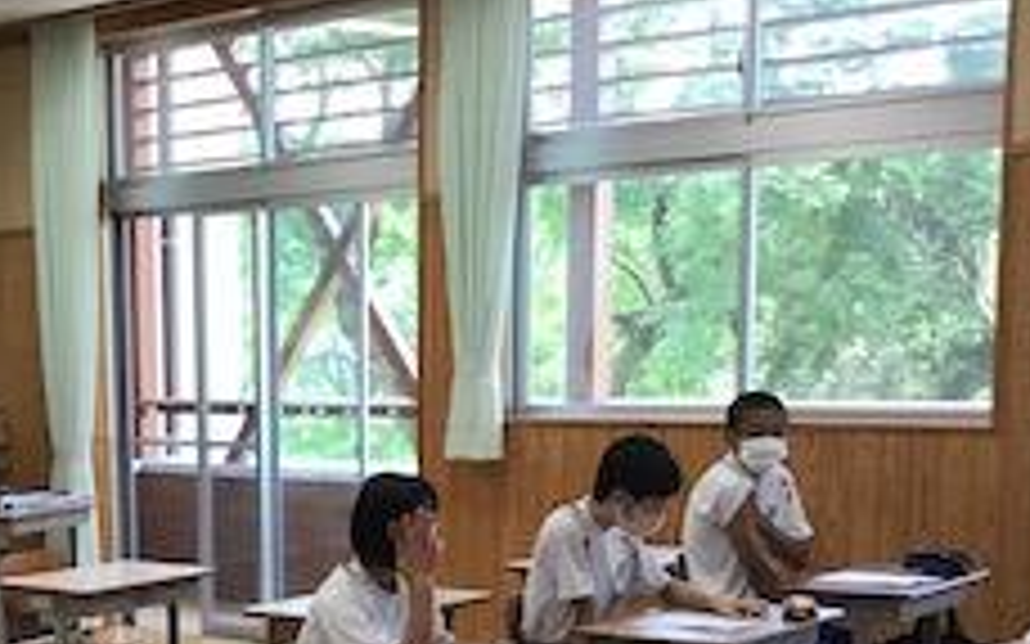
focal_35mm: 69
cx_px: 22
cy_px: 617
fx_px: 1936
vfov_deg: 18.5
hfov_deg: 28.2
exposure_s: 1/40
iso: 32
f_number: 2.4
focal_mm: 3.3
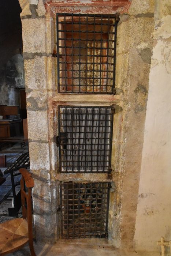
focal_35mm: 21
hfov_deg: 59.5
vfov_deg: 81.2
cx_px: 86
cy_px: 128
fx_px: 150
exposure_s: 1/60
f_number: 3.8
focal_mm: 14
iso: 6400
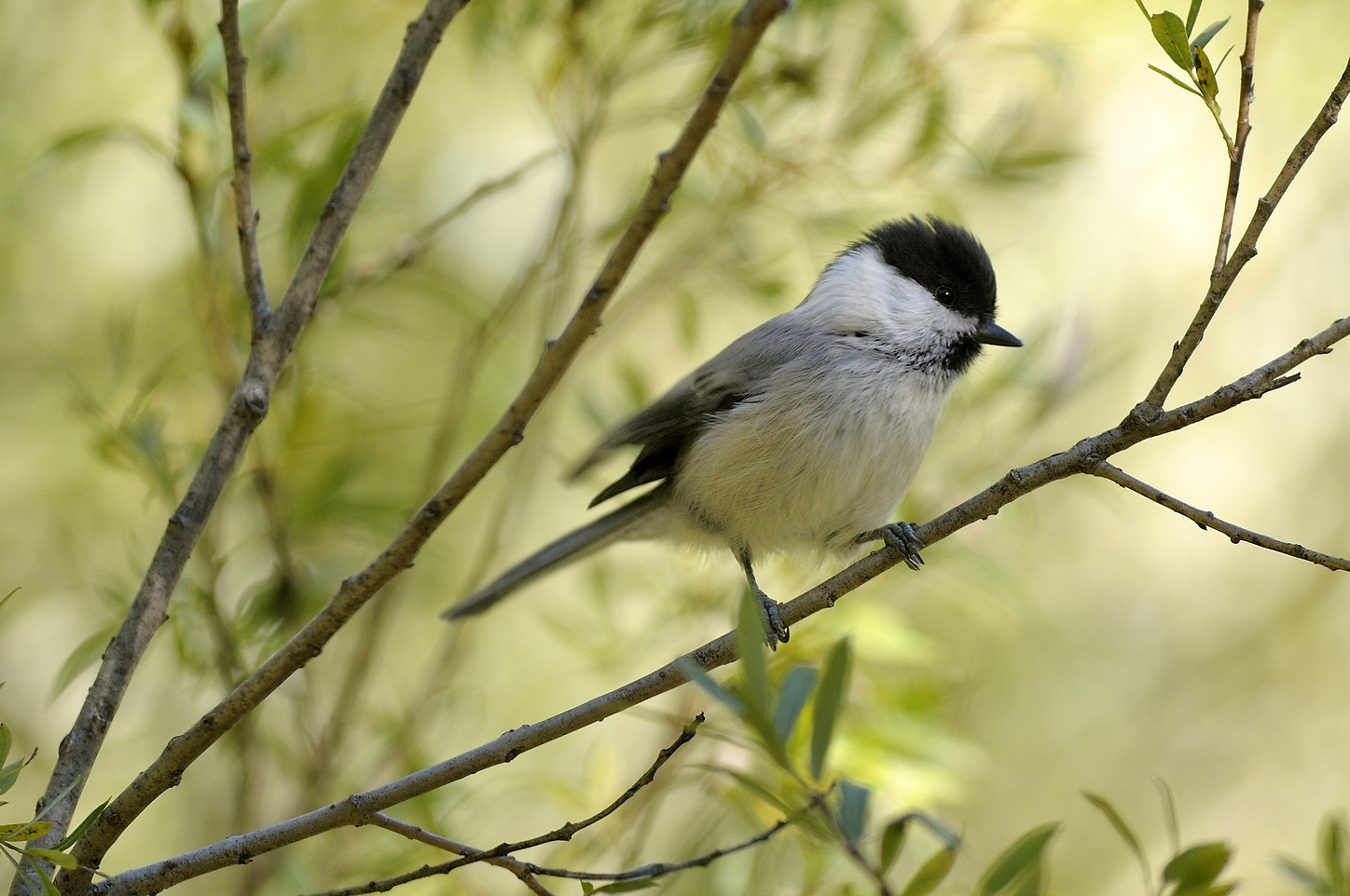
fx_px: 27943
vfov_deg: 1.8
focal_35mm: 746
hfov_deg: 2.8
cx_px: 696
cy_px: 268
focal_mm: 300
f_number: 2.8
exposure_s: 1/640
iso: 200
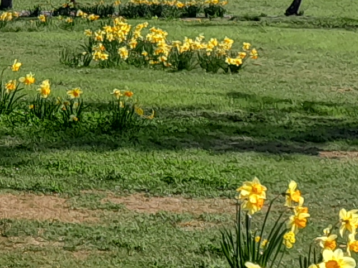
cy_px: -97
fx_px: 1779
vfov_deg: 8.5
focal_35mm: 172
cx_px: -473
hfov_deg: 10.1
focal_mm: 4
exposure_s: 1/703
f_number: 1.8
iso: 40
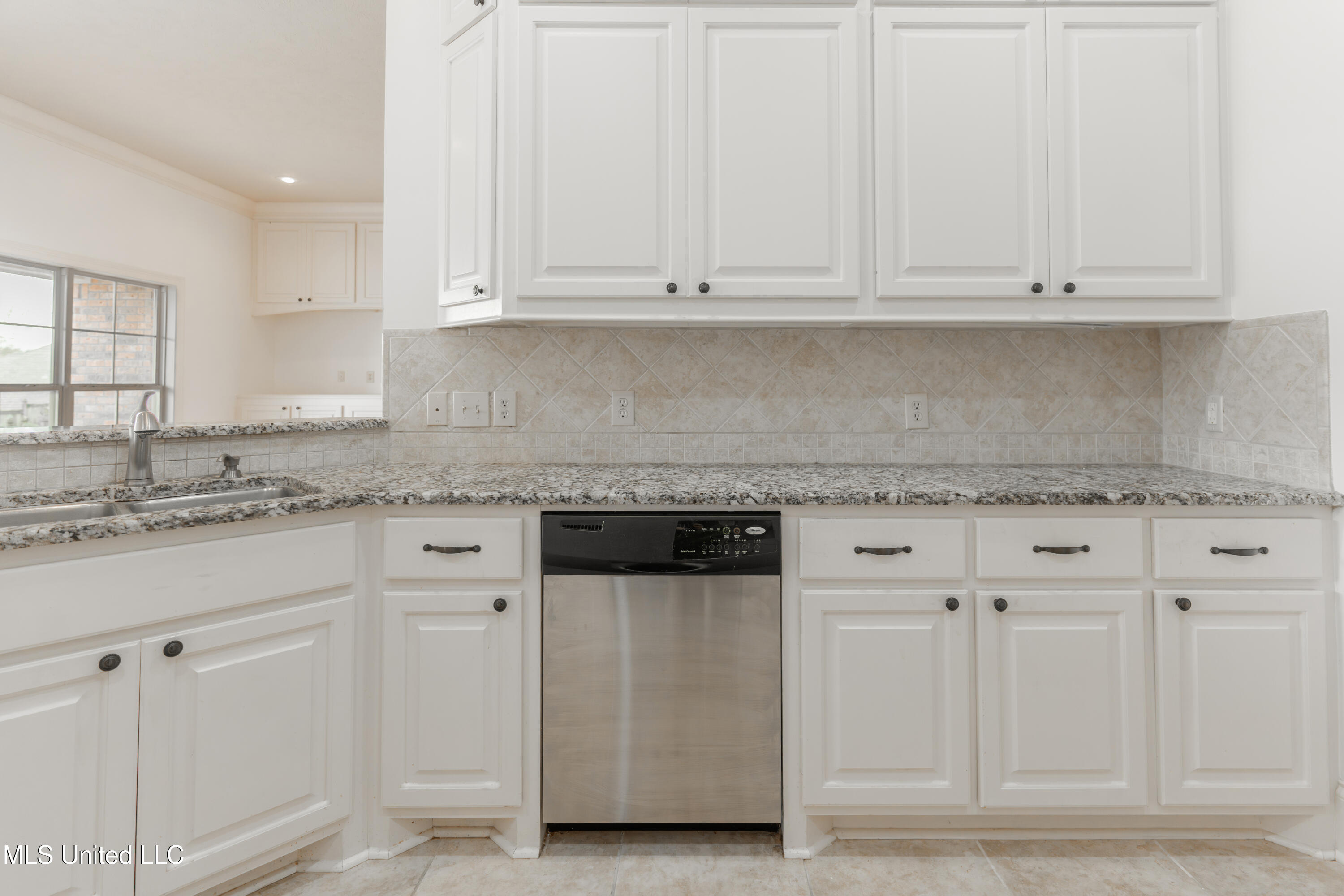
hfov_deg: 93.3
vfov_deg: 70.4
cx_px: 672
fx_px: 635
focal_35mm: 17
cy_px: 448
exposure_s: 1/125
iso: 500
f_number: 2.8
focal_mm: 17
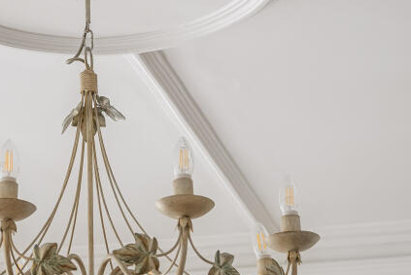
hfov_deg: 16.5
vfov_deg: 11.4
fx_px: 1383
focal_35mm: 121
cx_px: -1
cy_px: 147
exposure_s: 1/250
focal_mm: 50
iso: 500
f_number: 4.5
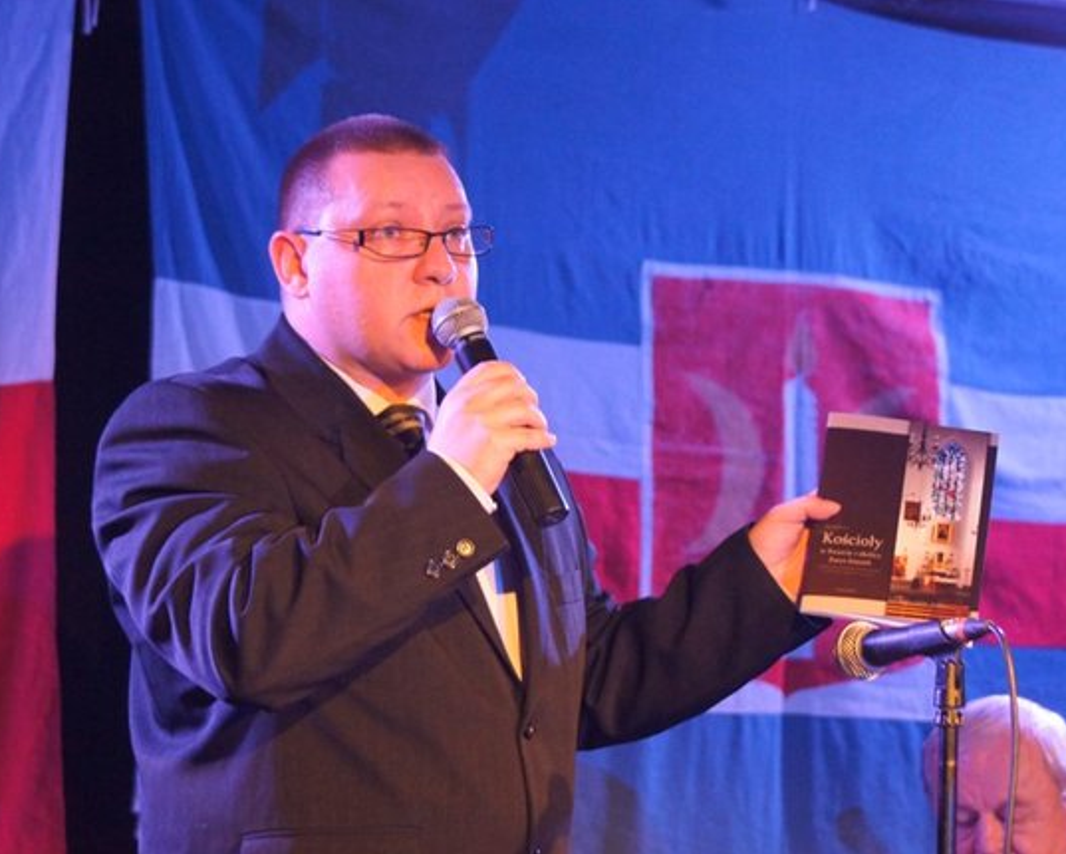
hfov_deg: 15.1
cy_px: 427
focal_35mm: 128
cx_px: 520
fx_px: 4026
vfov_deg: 12.1
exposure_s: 1/30
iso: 3200
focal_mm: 75
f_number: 4.5
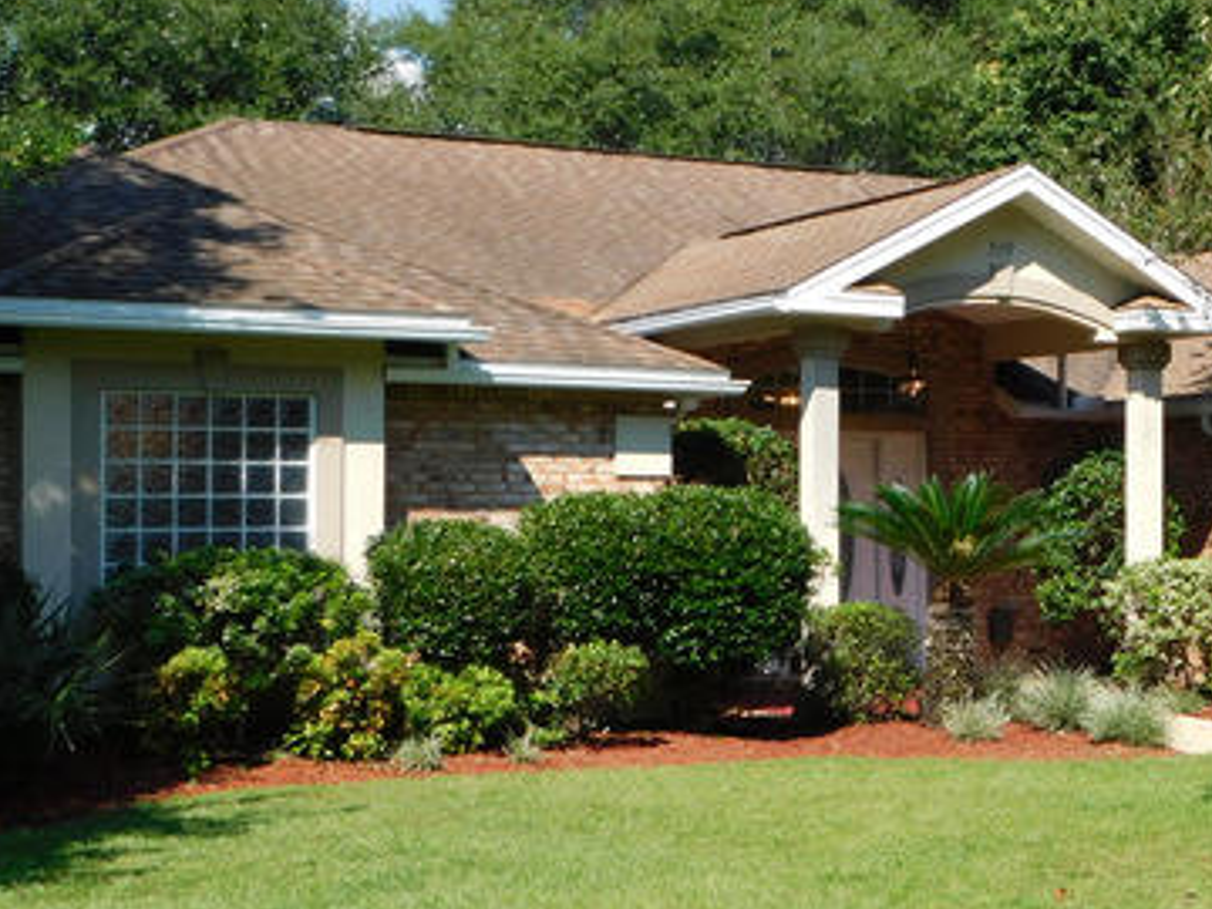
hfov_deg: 29.5
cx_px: 986
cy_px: 485
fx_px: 2241
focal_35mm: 64
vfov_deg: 22.9
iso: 125
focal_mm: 6.3
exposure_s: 1/800
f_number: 3.5
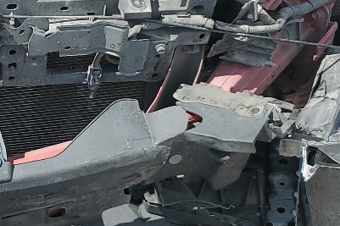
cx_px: 46
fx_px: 1020
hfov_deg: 18.7
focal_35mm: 108
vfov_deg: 12.7
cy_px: 119
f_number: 1.5
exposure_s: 1/2000
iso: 50
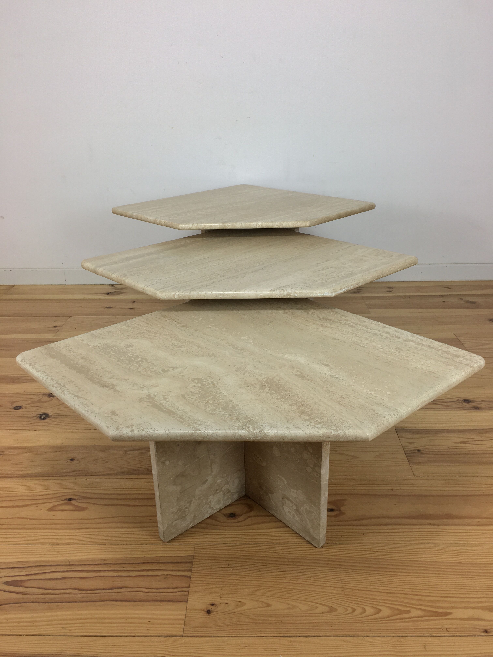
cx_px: 246
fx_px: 551
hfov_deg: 48.2
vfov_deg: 61.7
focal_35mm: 29
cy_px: 328
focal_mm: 4.15
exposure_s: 1/33
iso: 32
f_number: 2.2
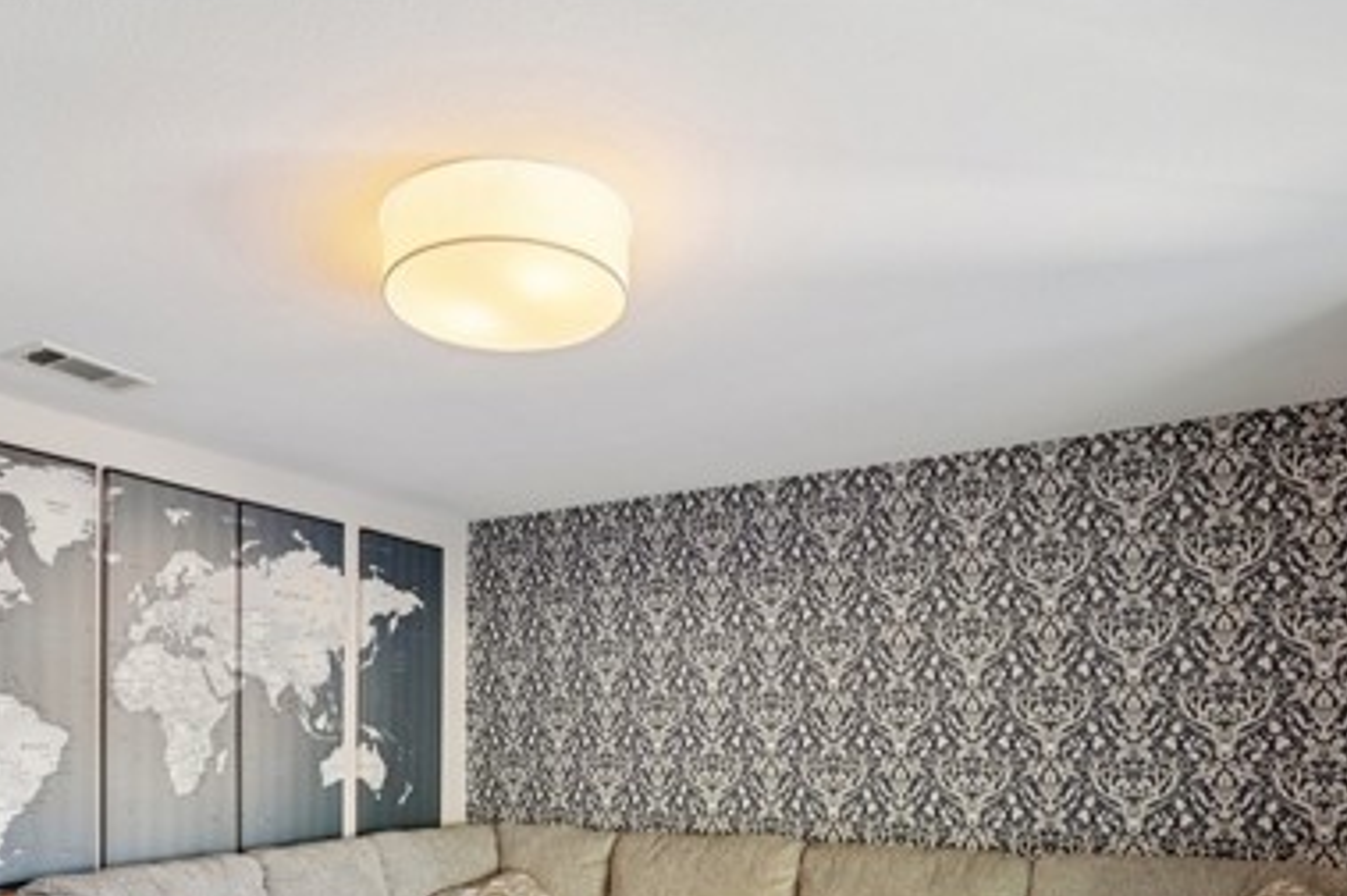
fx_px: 1009
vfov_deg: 45.1
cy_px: 736
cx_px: 583
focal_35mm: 27
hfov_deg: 67.1
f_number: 8
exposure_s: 1/6
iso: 400
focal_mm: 16
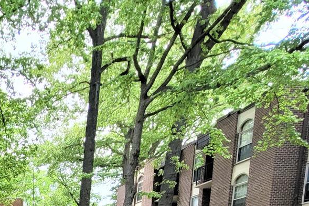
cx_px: -40
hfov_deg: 35.2
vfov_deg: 22.0
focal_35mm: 47
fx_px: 403
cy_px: 335
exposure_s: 1/188
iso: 40
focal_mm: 1.74
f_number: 2.2
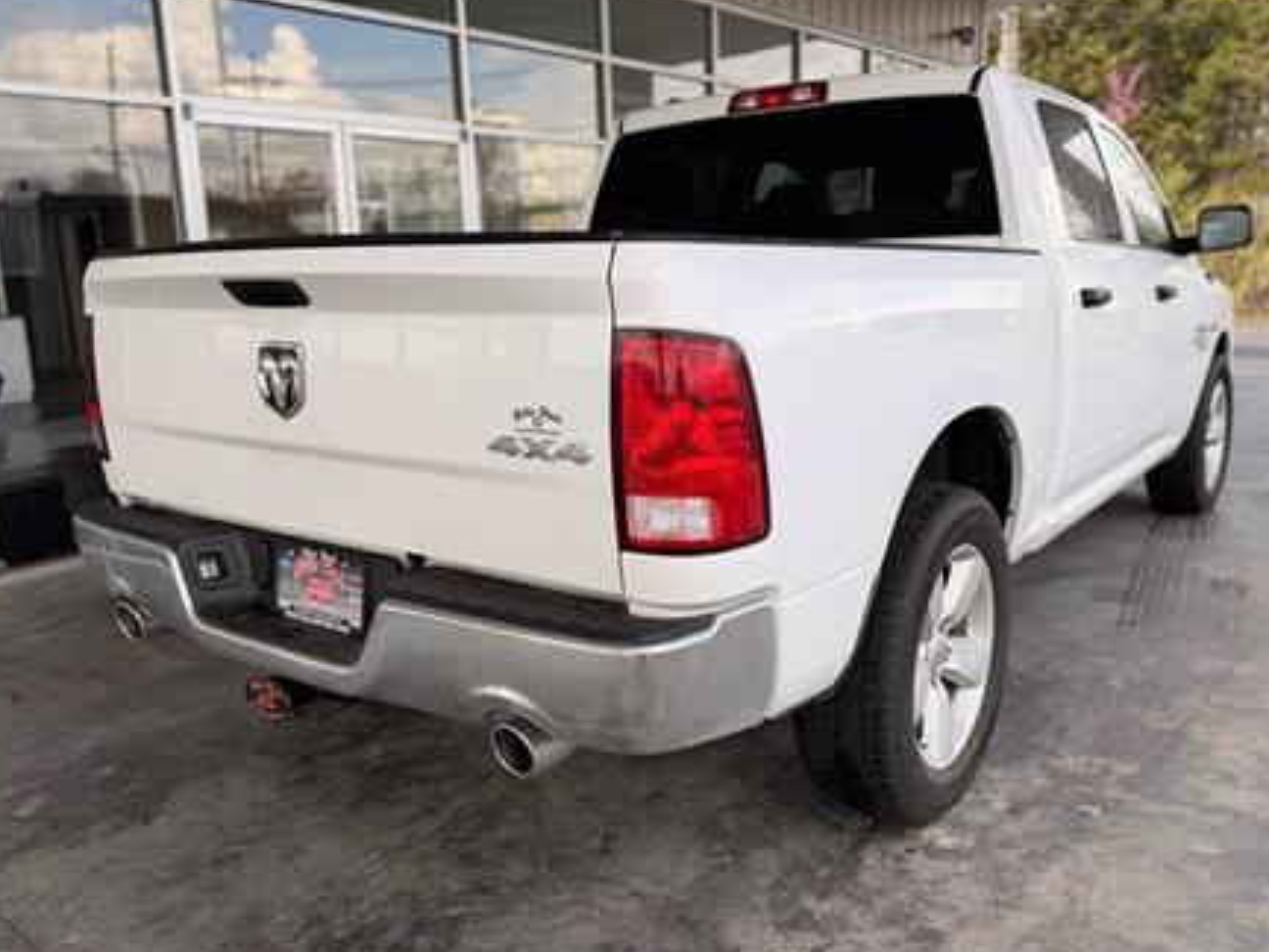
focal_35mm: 28
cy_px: 464
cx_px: 658
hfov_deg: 63.4
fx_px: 1026
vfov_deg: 49.7
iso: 80
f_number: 1.78
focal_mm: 6.76
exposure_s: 1/1005
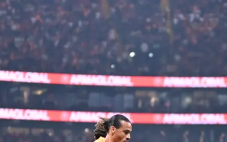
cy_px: 174
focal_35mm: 177
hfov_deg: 11.8
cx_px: 185
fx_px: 1095
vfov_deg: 7.3
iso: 1000
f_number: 1.2
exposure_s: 1/4000
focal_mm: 50
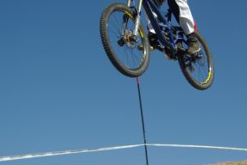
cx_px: 175
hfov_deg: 23.0
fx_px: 604
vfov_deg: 15.5
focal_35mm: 88
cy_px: 51
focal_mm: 28
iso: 100
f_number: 3.5
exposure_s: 1/1500
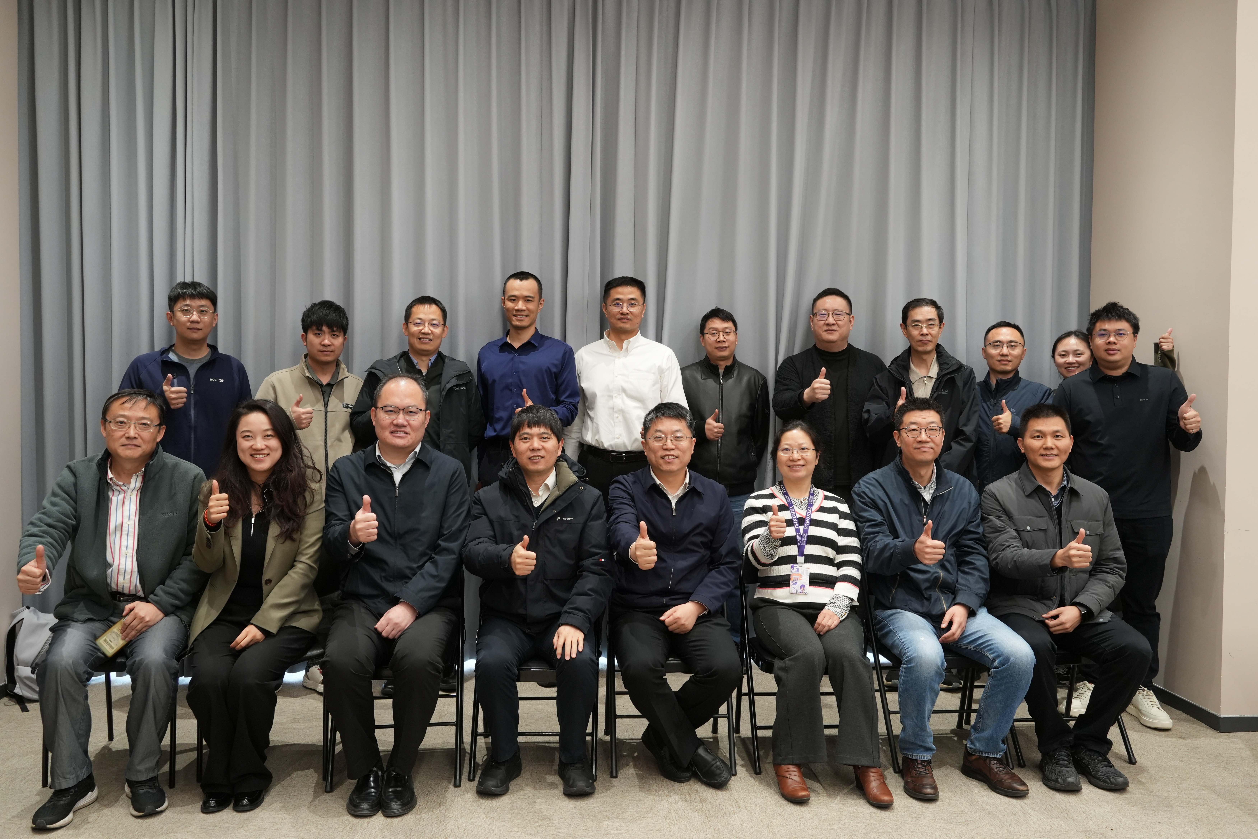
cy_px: 420
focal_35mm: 29
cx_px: 629
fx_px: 1013
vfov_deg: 45.0
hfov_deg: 63.7
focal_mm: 29
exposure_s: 1/30
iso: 1250
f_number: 7.1
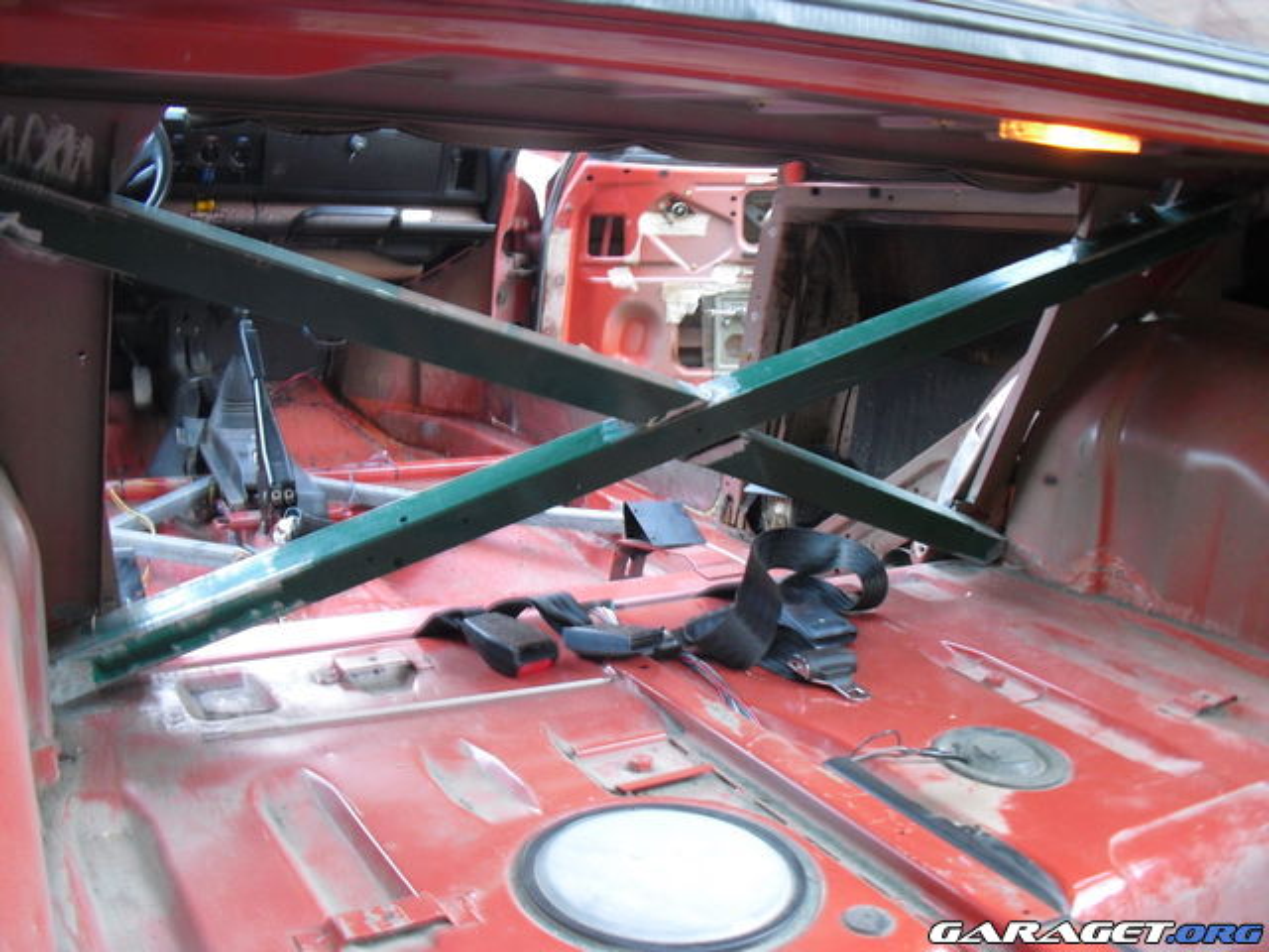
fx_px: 1320
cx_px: 634
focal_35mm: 36
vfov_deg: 39.7
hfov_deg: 51.4
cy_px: 476
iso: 200
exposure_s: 1/6
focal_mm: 6.3
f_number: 3.1
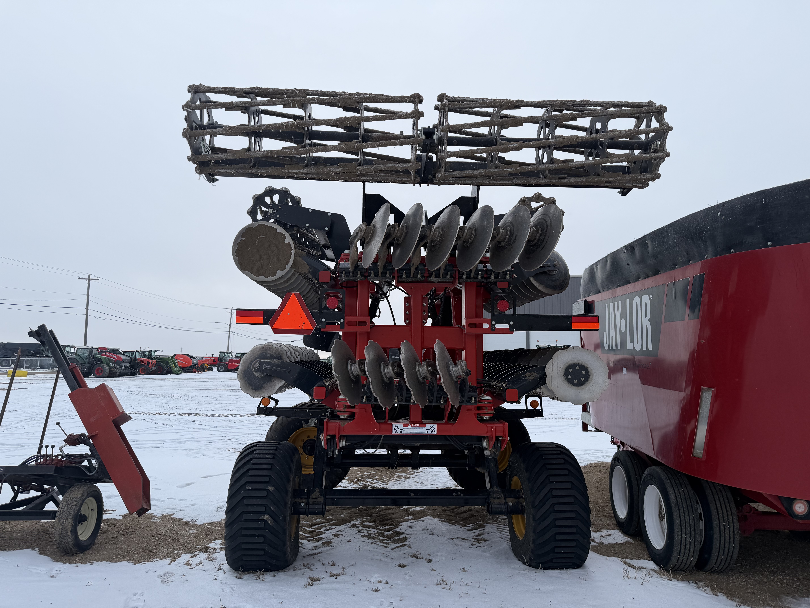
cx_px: 405
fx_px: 562
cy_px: 304
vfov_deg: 56.8
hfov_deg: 71.6
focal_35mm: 24
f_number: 1.78
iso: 80
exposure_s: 1/858
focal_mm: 6.76
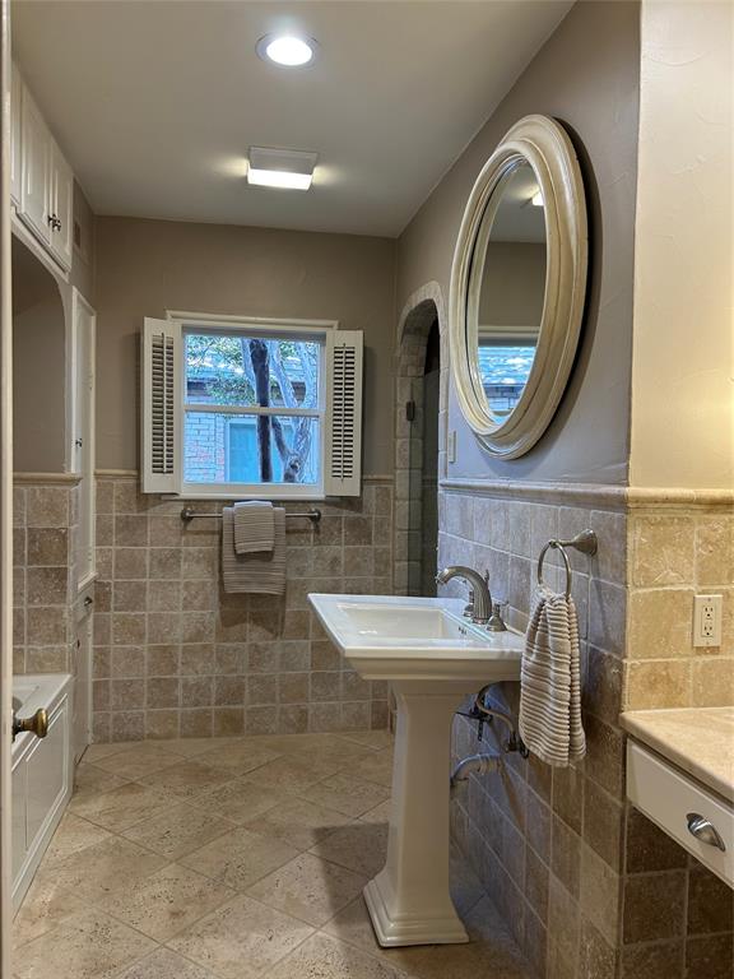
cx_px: 367
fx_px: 735
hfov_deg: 53.1
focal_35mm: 26
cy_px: 490
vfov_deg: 67.3
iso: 80
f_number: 1.5
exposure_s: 1/60
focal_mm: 5.7
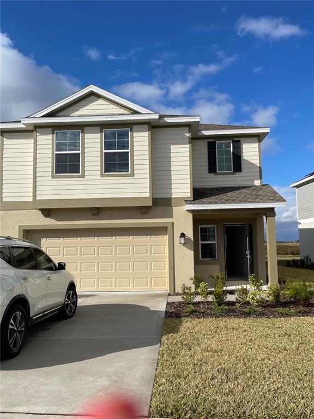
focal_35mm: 26
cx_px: 157
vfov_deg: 67.3
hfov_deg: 53.1
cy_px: 210
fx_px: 314
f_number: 1.6
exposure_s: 1/8547
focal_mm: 5.1
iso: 50
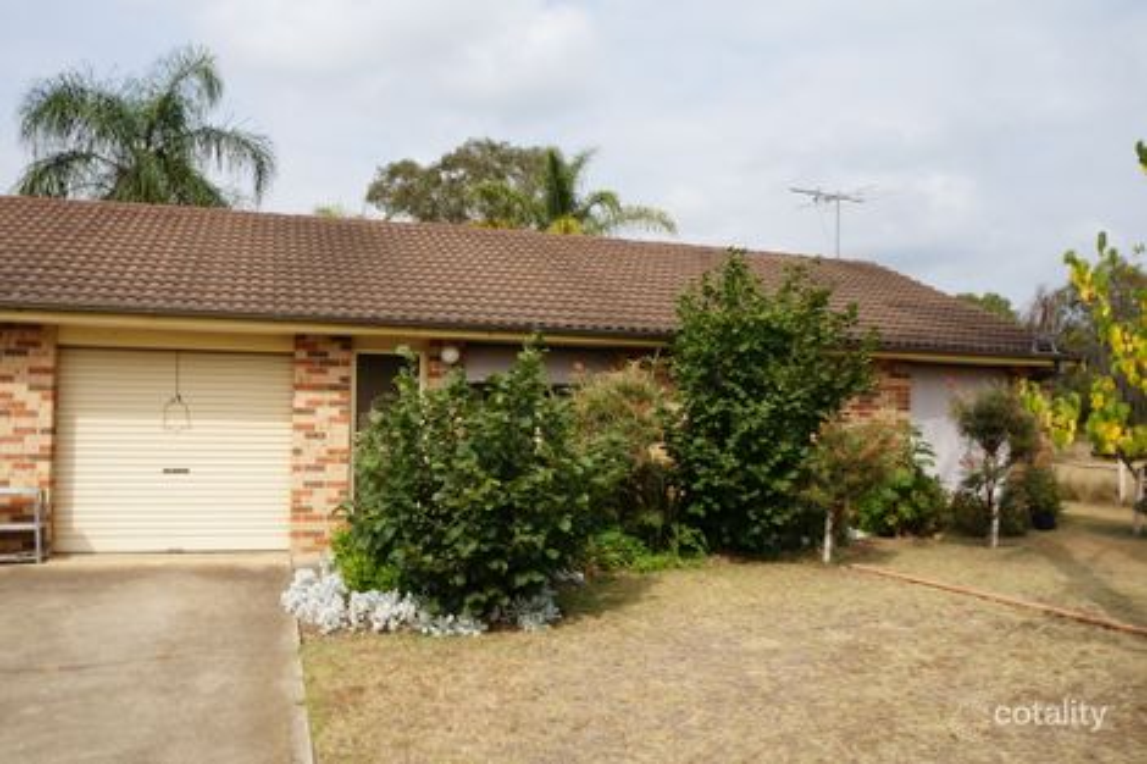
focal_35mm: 28
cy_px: 382
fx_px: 908
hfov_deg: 64.6
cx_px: 574
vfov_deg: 45.6
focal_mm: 19
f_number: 14
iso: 100
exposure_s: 1/60
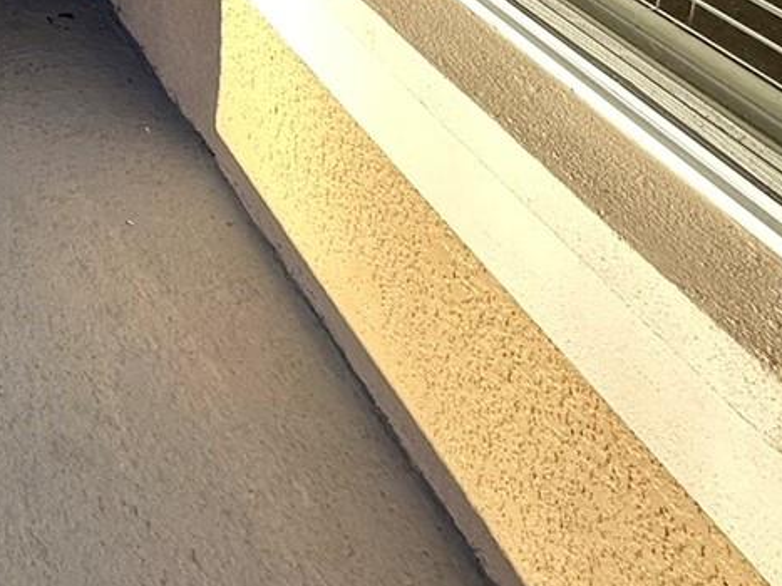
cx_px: -250
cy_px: -352
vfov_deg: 22.9
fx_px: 1084
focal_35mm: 48
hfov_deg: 30.6
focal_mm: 2.22
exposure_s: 1/109
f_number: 2.2
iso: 40
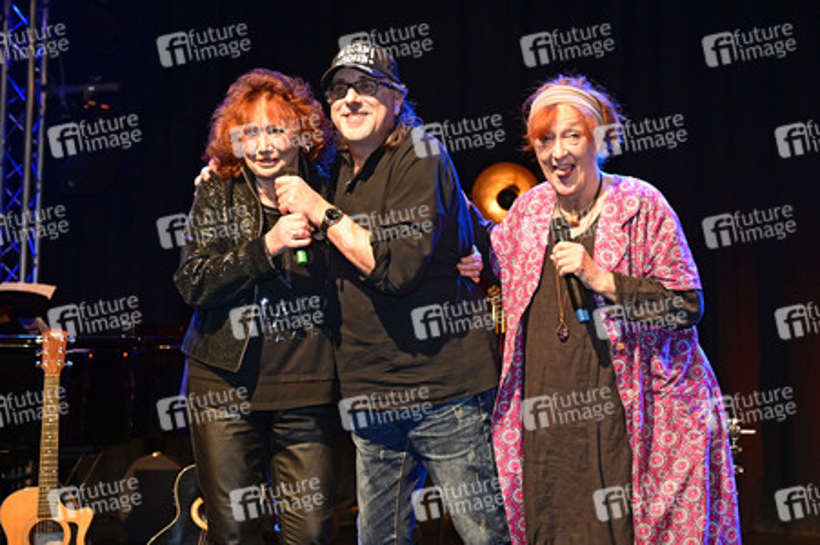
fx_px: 1115
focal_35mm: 49
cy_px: 272
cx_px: 410
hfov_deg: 40.4
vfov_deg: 27.5
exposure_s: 1/200
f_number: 4
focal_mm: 49
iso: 2500
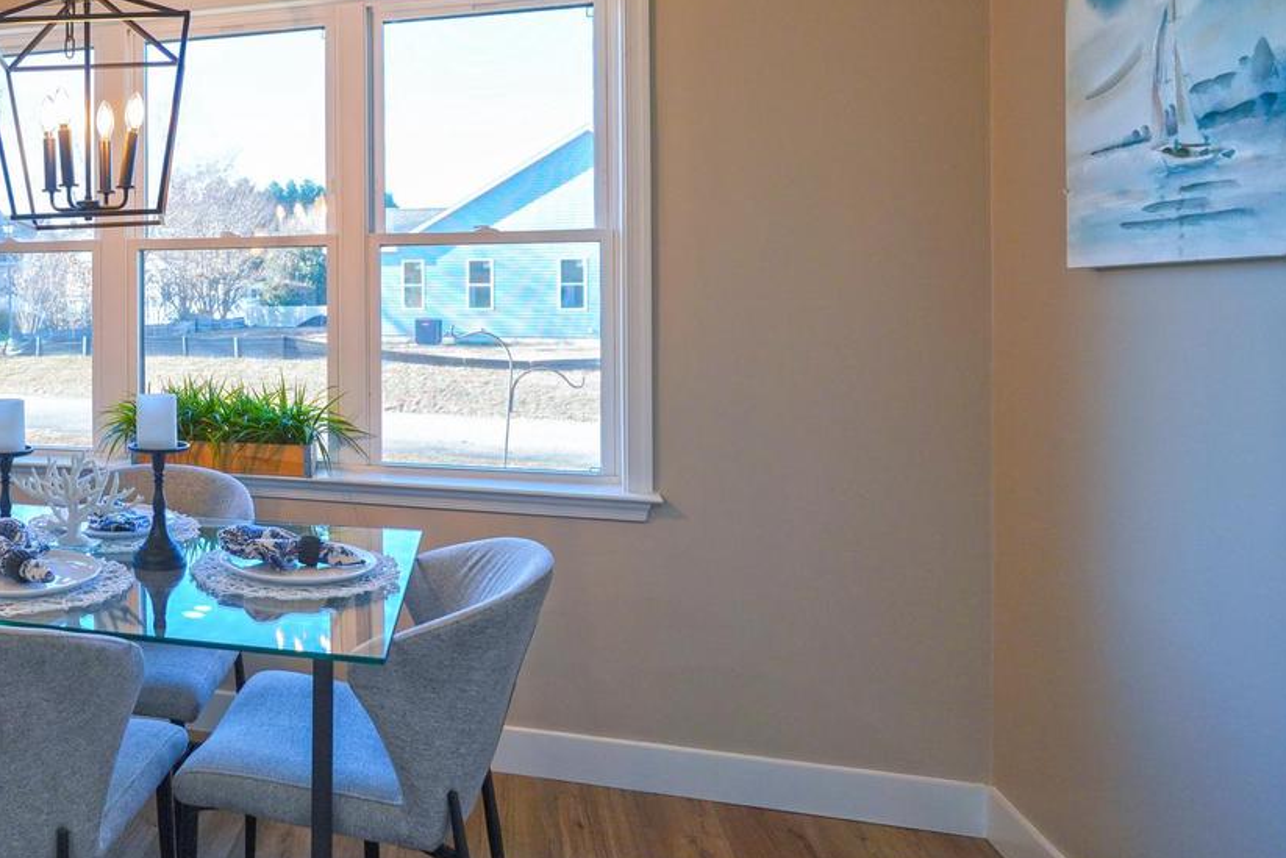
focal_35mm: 28
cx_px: 169
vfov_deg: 45.8
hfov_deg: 57.7
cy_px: 300
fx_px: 1000
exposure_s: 1/160
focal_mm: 16
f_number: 4
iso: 320
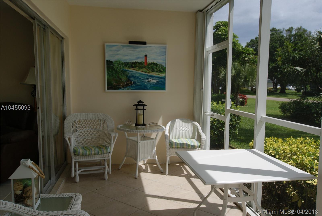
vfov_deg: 43.7
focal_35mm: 30
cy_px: 108
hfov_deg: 61.9
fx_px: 269
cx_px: 161
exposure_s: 1/80
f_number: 11
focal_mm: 20
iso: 100
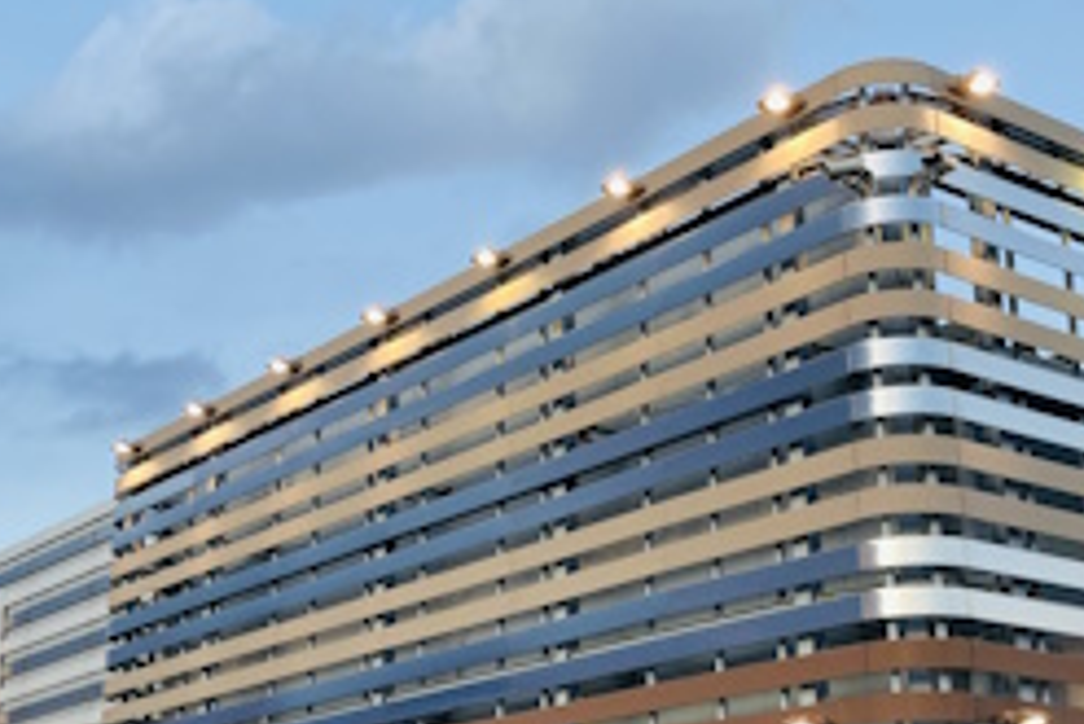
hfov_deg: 33.9
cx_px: 606
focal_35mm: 59
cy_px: 529
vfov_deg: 22.8
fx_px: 1778
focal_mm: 3.99
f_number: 1.8
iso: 50
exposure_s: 1/100
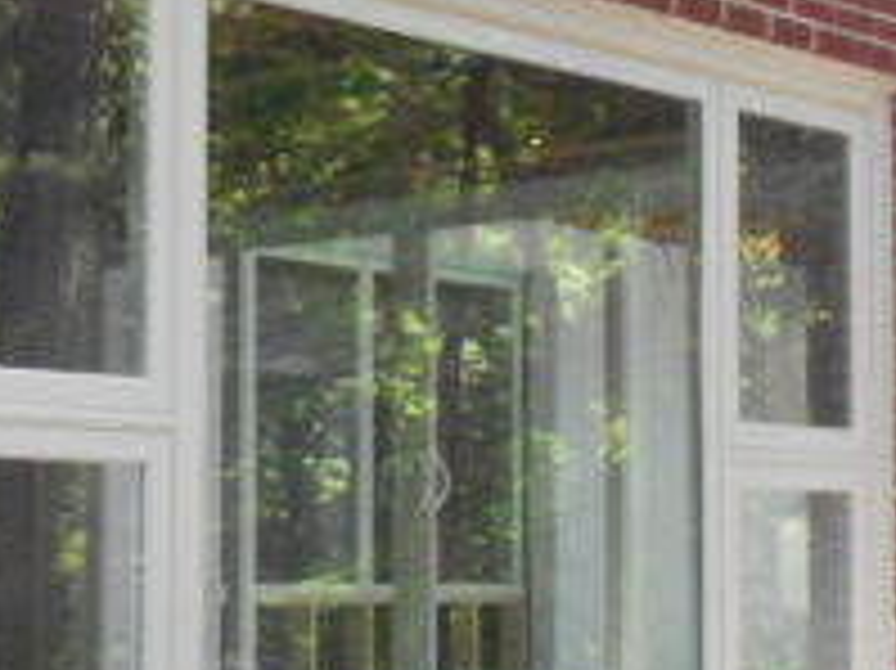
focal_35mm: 93
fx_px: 2406
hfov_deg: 20.0
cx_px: -122
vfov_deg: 15.8
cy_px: 497
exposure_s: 1/100
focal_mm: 6.7
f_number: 3.9
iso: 400
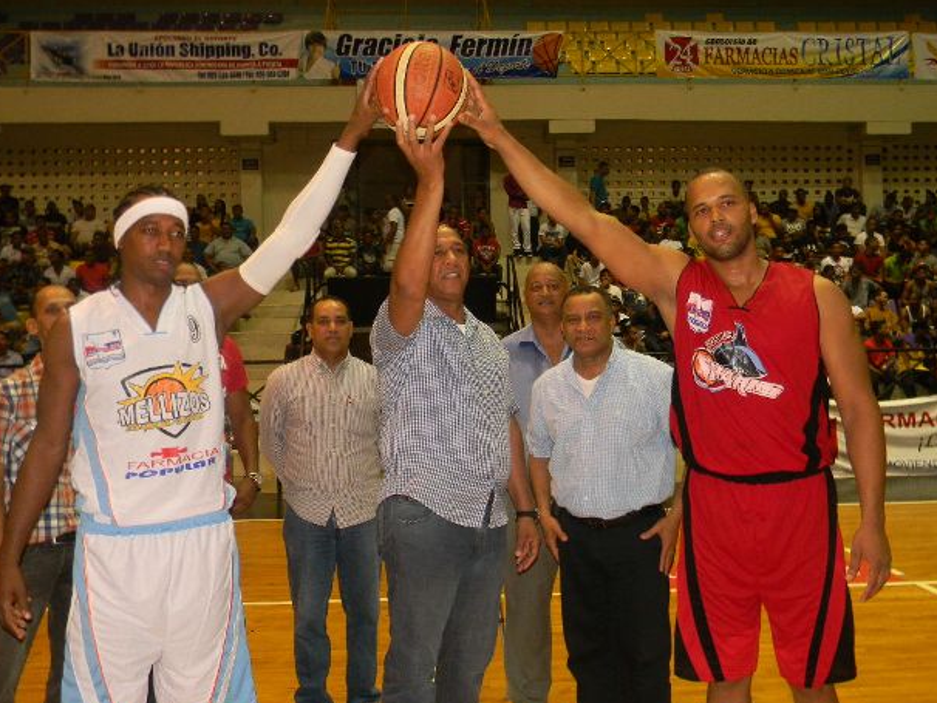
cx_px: 484
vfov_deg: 37.7
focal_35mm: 38
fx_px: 1029
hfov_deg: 49.0
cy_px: 355
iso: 266
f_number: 3.7
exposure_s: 1/30
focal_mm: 6.4
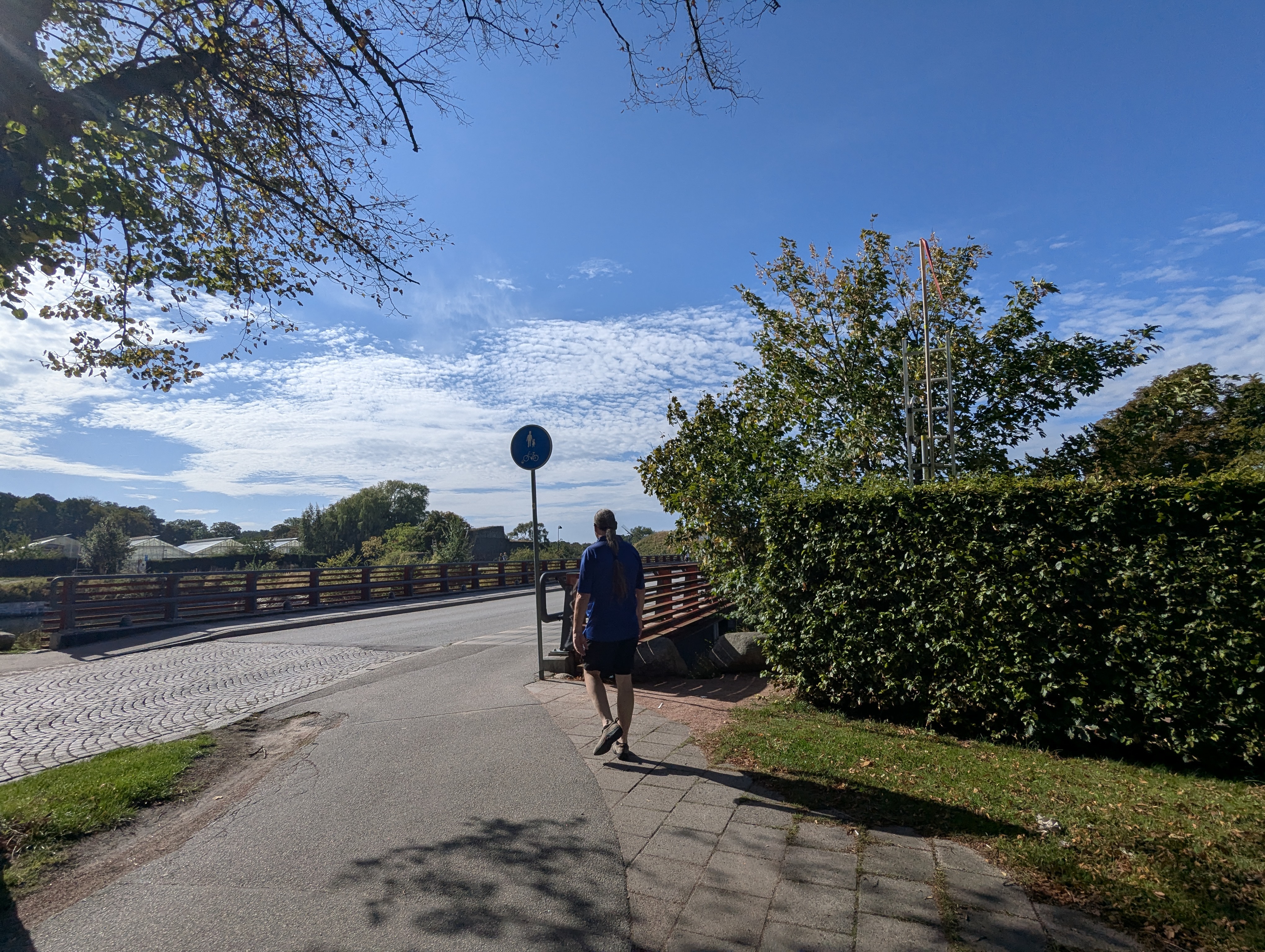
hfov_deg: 94.4
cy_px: 476
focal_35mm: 16
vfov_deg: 78.2
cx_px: 632
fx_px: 586
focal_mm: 2.35
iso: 49
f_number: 2.2
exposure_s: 1/3876
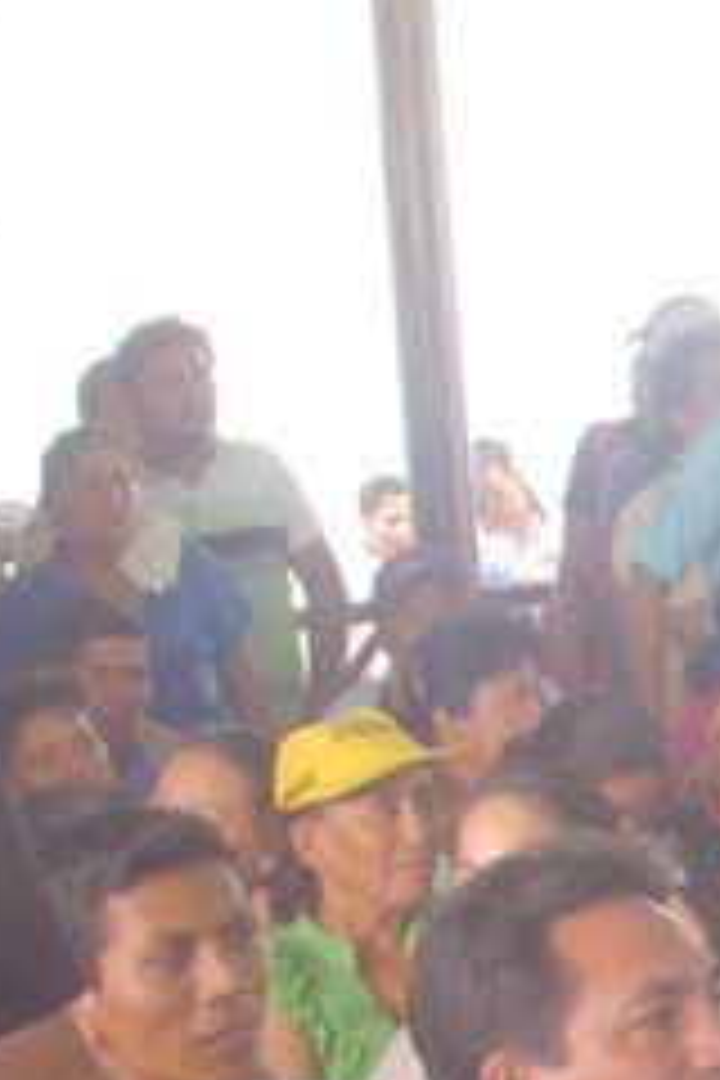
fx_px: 4950
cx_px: 1494
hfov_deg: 7.9
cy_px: 1458
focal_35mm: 165
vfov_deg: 12.0
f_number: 3.3
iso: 200
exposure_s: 1/30
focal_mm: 6.3
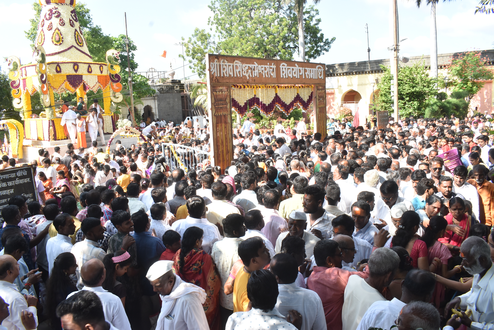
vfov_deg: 28.1
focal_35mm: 48
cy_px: 165
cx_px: 247
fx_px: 659
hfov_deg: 41.1
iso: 400
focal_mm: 32
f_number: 16
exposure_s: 1/80
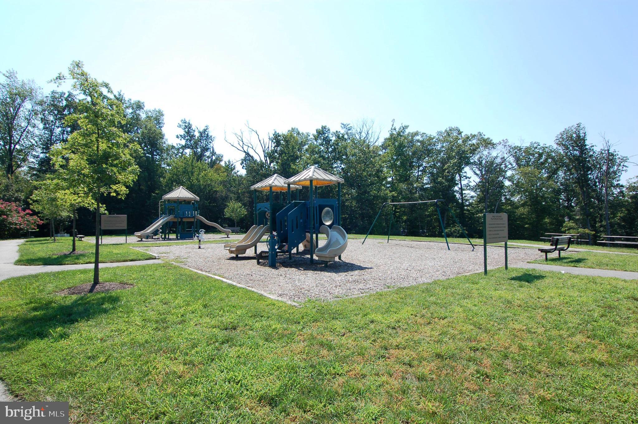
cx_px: 319
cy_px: 212
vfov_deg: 67.3
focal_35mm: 18
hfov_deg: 90.1
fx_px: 319
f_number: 9
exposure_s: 1/320
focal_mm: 12
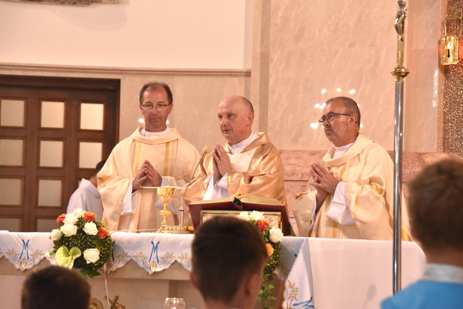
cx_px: 232
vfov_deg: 10.2
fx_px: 1736
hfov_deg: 15.2
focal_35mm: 135
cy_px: 154
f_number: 5.3
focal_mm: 90
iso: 2800
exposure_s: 1/160
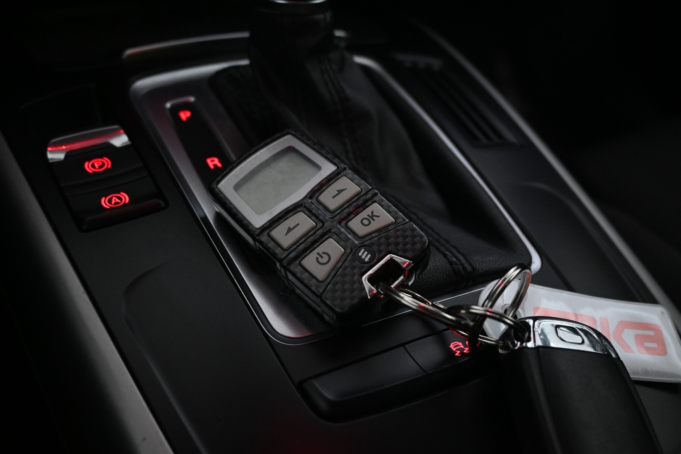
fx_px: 653
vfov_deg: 38.4
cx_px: 340
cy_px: 227
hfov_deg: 55.1
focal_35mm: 34
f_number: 4.2
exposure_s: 1/40
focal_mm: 23
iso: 2500
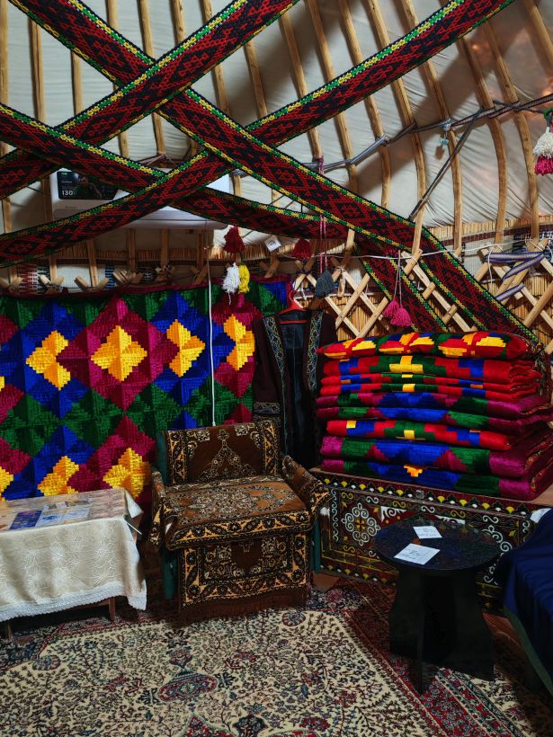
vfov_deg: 63.4
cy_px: 357
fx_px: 596
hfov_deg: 49.7
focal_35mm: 28
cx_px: 272
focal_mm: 6.83
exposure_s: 1/38
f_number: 1.4
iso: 640
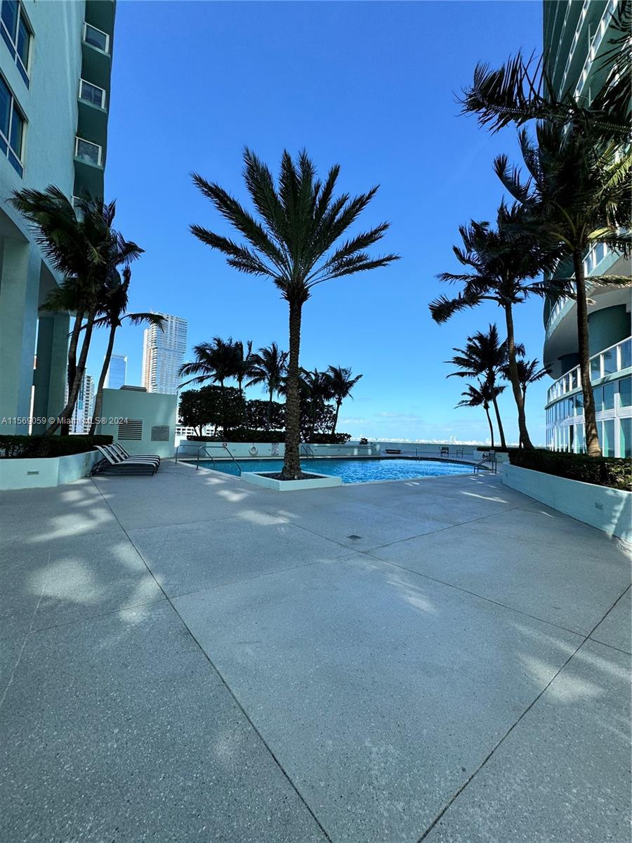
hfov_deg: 85.7
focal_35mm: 14
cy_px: 422
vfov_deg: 102.1
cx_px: 316
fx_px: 341
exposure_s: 1/1178
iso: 50
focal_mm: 2.22
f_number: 2.2
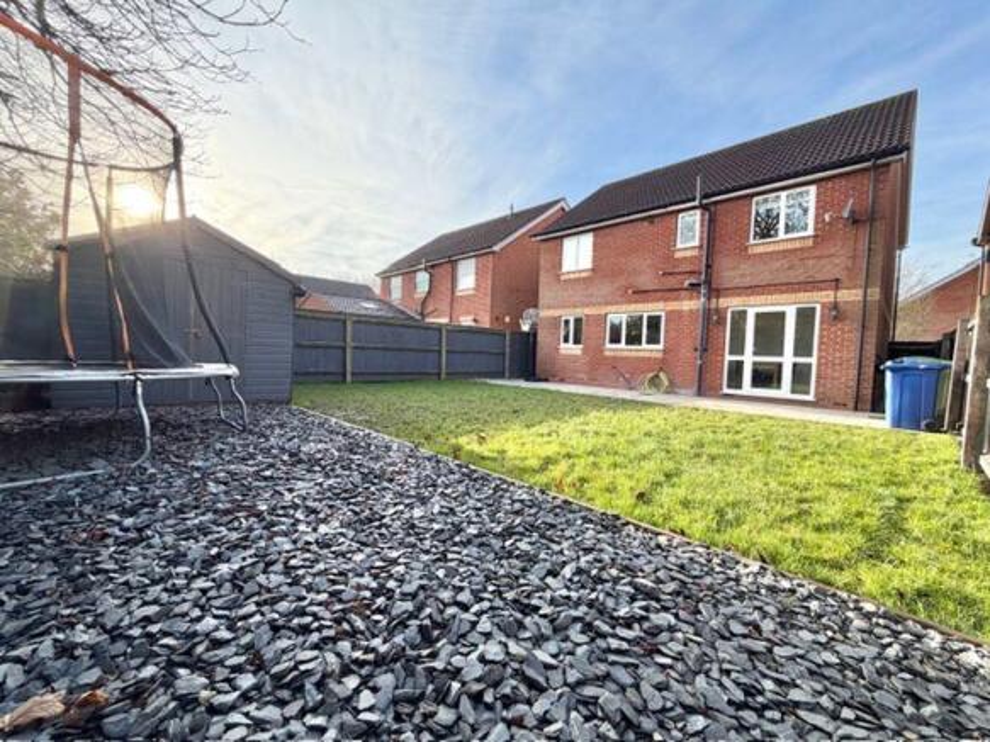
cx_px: 495
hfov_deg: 102.1
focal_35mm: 14
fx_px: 400
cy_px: 371
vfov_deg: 85.7
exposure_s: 1/502
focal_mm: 2.22
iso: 40
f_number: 2.2
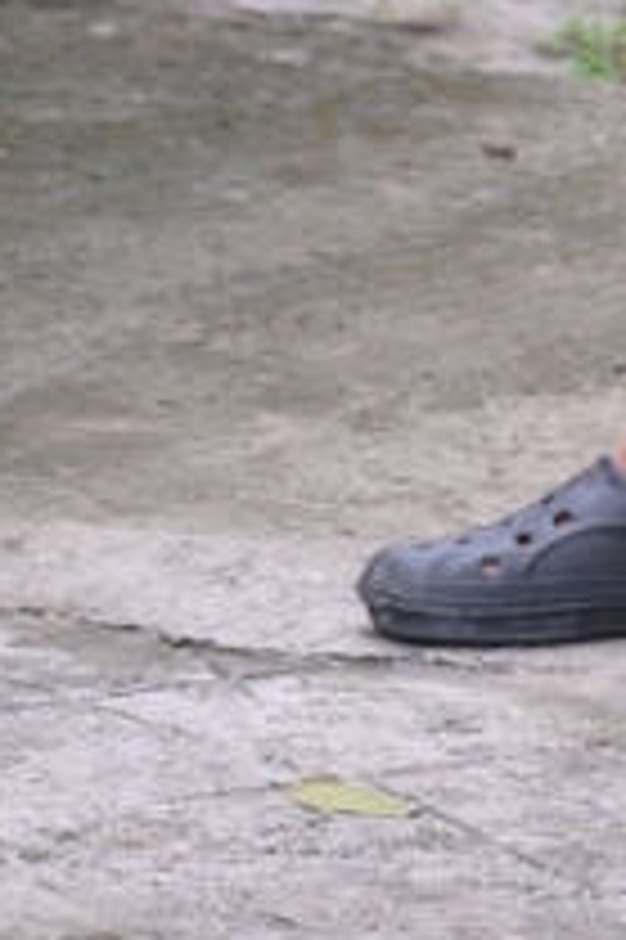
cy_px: -938
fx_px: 12801
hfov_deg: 2.8
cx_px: 612
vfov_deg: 4.2
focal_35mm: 490
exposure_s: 1/500
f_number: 4
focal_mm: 105
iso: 400
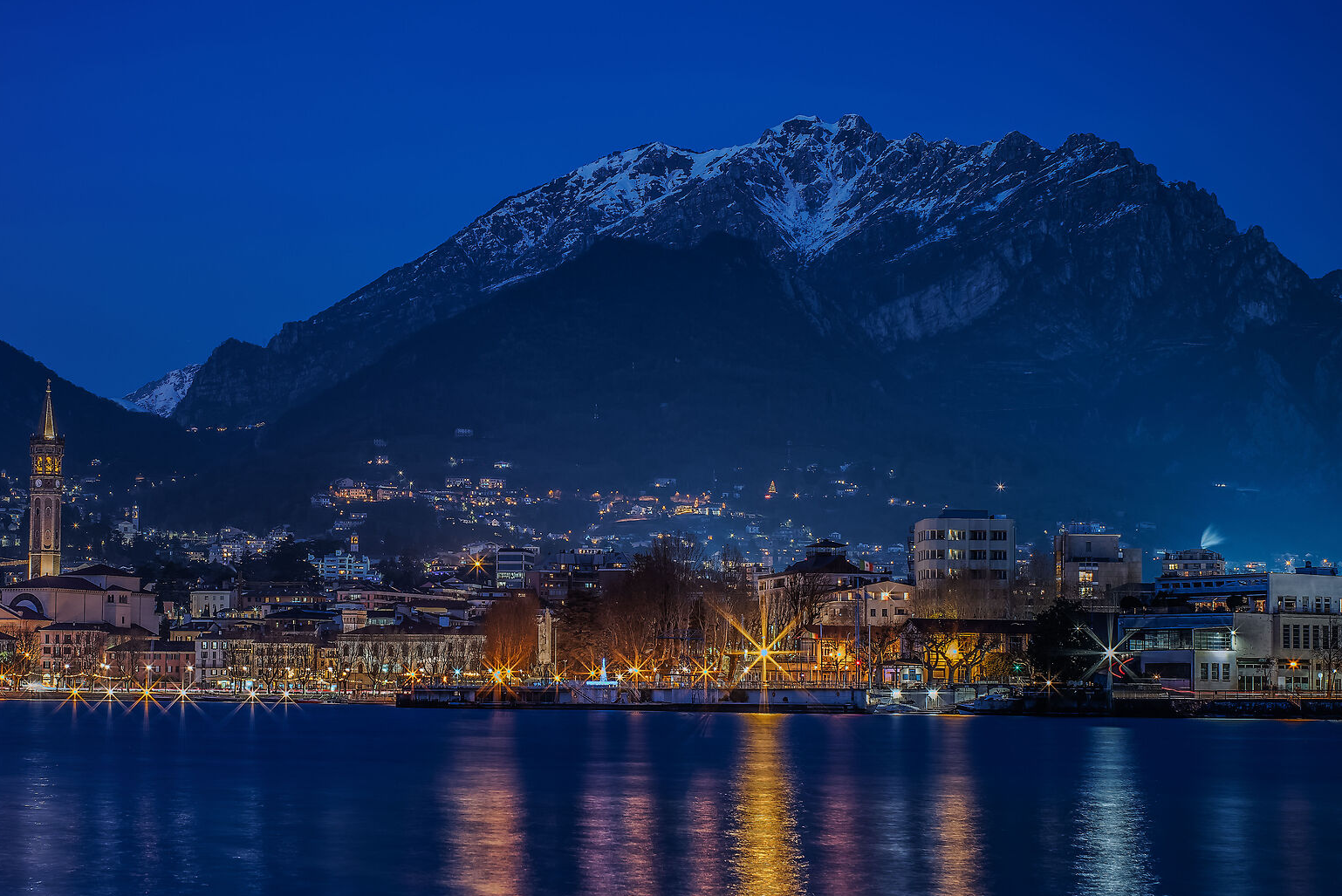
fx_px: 2909
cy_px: 502
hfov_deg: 25.9
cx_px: 464
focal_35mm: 78
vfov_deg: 17.5
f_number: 5.6
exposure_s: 30
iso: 100
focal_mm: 50
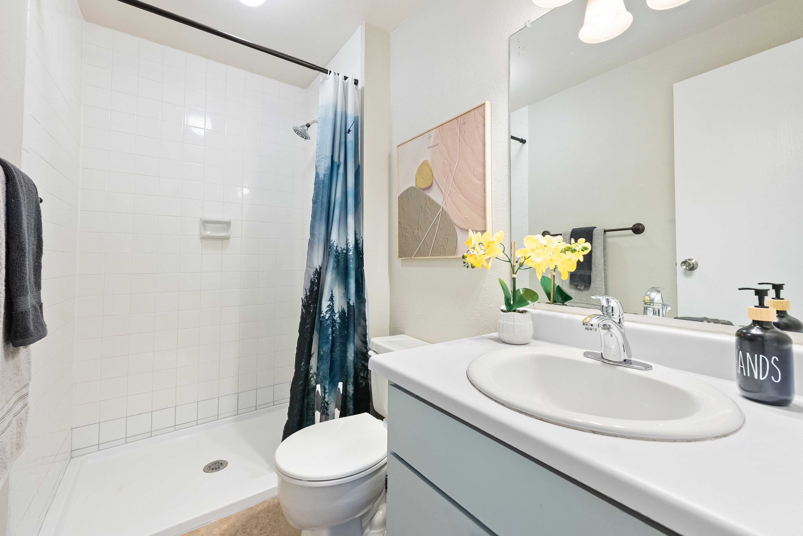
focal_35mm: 15
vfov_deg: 77.4
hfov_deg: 100.4
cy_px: 268
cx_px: 402
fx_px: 335
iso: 640
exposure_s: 1/8
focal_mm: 15
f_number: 8
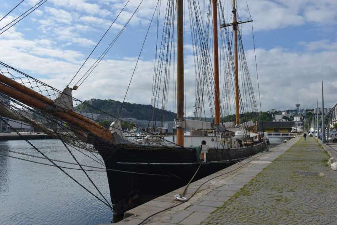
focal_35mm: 31
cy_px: 112
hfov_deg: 60.3
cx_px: 168
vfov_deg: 42.4
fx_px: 290
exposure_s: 1/400
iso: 125
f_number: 10
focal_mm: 31
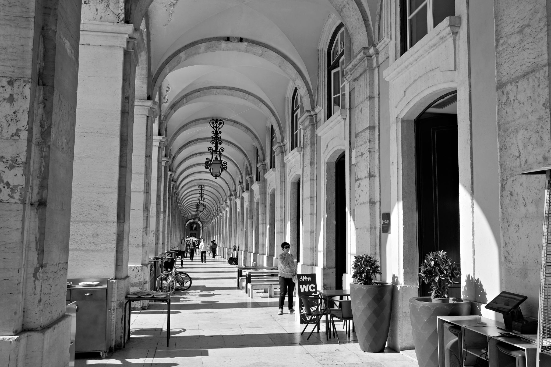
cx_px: 276
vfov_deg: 43.6
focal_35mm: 30
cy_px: 184
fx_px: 459
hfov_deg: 61.9
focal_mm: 30
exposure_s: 1/250
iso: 100
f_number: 8
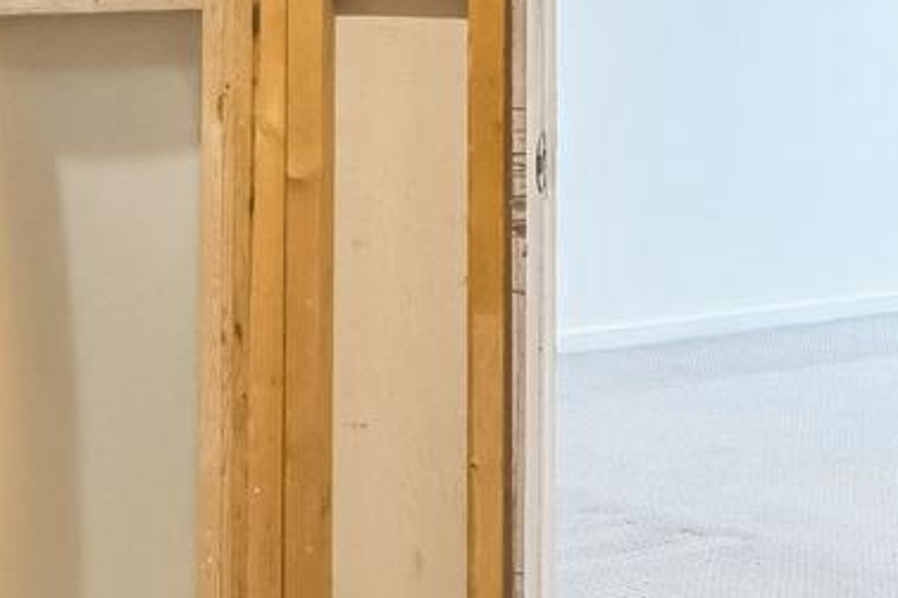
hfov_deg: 23.3
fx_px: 2169
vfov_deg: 15.2
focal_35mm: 87
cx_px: 283
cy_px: -99
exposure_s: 1/5
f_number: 9
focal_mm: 16
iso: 800
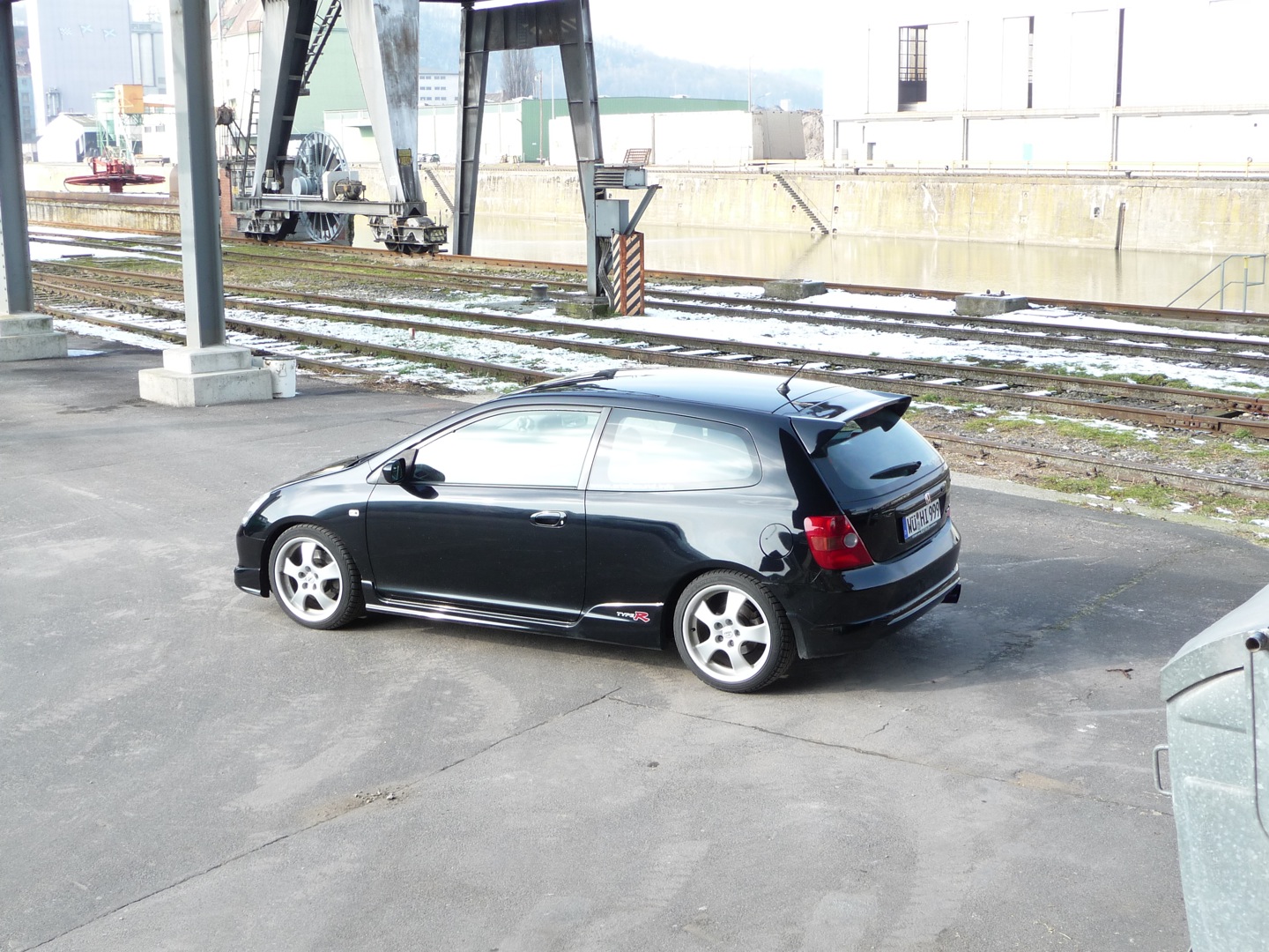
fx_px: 1760
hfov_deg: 39.7
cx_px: 634
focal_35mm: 48
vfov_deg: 30.3
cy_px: 476
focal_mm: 8
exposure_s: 1/125
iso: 100
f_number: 4.2
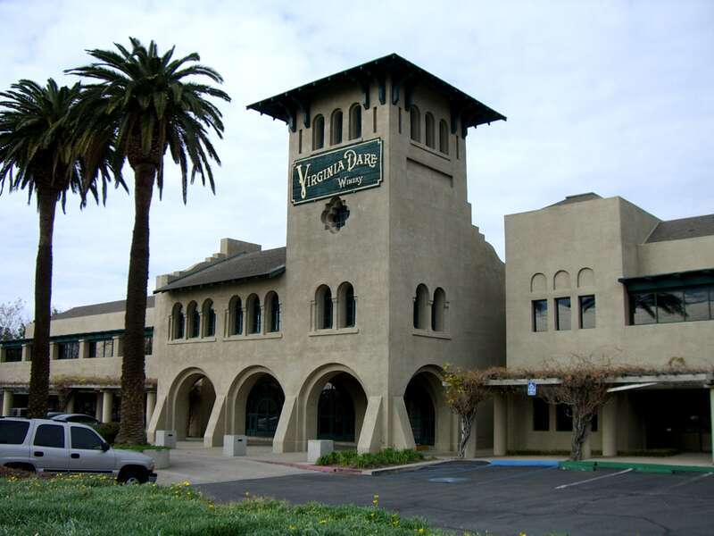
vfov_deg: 37.7
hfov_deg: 49.0
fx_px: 784
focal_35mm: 38
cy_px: 268
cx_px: 357
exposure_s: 1/640
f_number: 4.3
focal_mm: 6.2
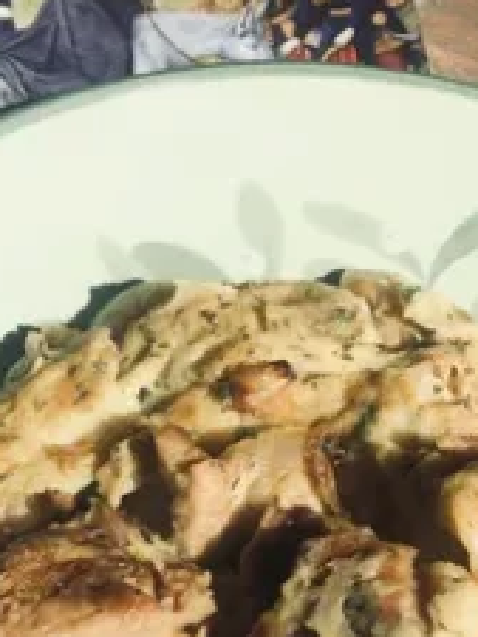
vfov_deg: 21.4
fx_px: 1674
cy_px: 464
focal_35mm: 91
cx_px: 291
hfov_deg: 16.2
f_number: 1.8
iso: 20
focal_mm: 4
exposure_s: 1/1499
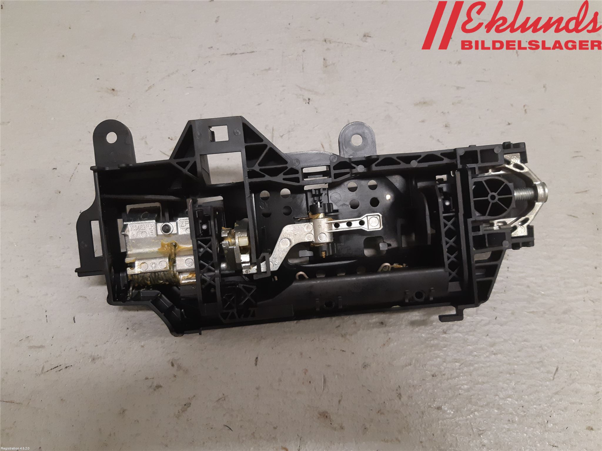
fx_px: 452
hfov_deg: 67.3
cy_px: 226
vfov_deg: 53.1
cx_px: 301
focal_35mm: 26
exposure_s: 1/50
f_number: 1.7
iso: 200
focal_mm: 3.93
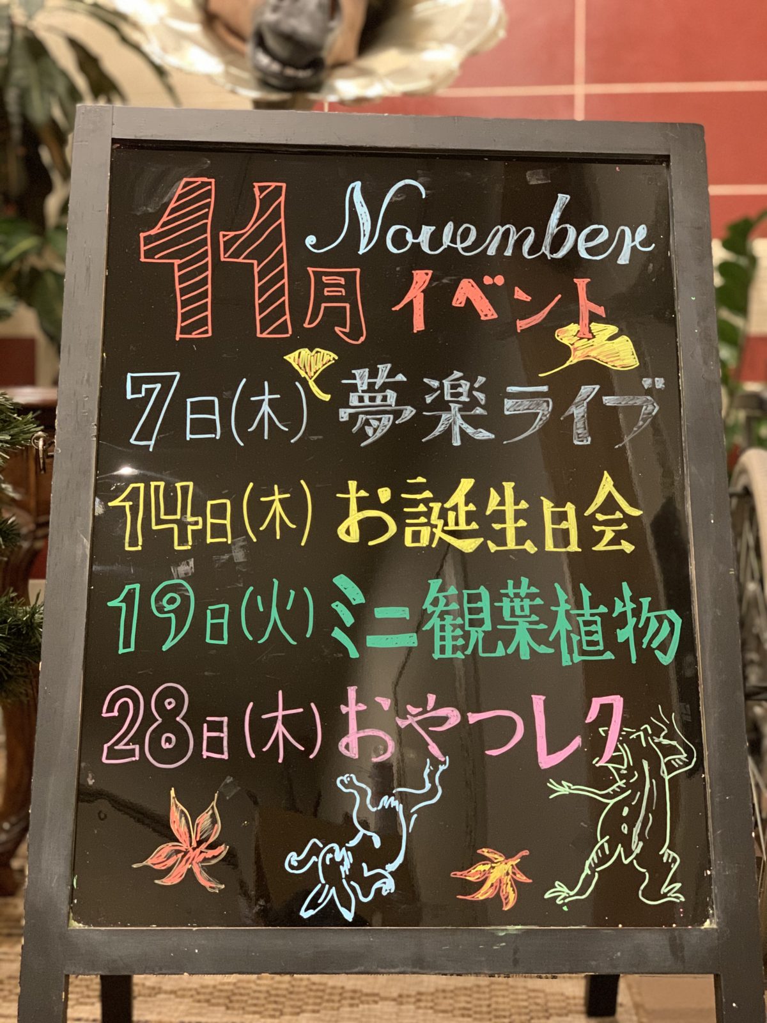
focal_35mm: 52
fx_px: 1536
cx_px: 384
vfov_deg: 36.8
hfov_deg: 28.0
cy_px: 512
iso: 400
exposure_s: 1/40
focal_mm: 6
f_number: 2.4
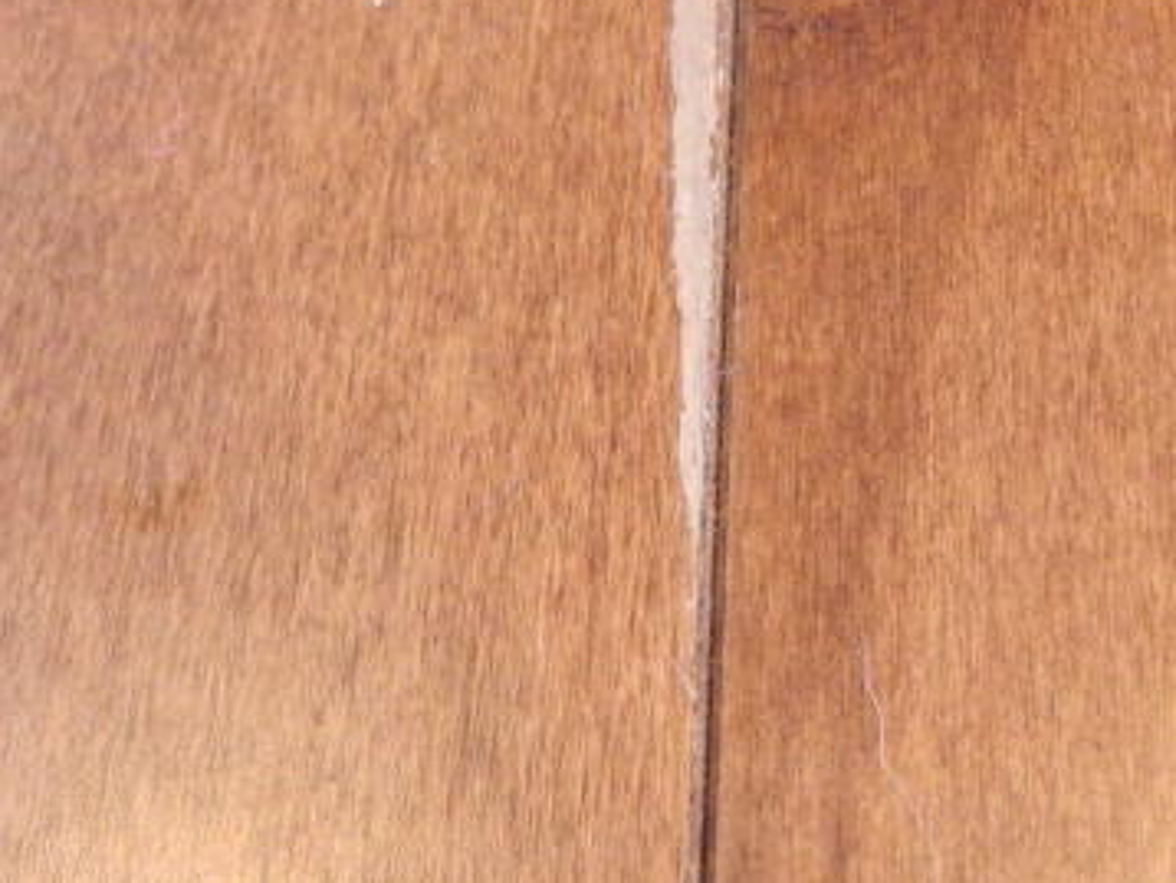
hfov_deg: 19.4
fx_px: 3400
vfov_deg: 14.7
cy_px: 164
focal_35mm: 100
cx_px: 939
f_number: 3.3
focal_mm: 6.2
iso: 400
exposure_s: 1/13
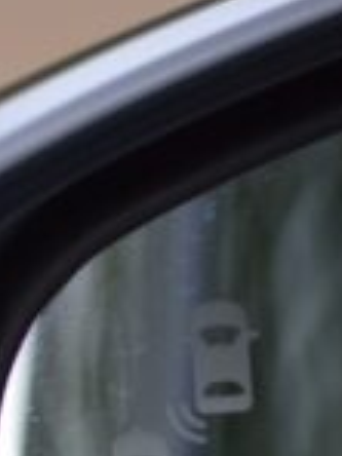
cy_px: 402
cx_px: 74
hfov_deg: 0.9
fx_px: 21169
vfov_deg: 1.2
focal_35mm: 1607
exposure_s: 1/250
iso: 400
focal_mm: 300
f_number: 5.6
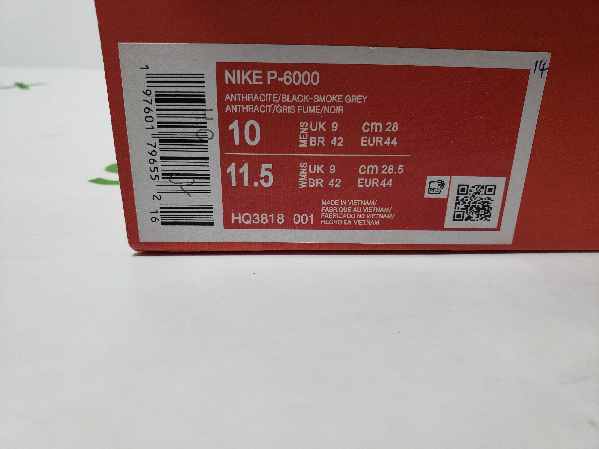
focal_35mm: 26
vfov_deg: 53.1
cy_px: 224
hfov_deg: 67.3
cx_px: 300
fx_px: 450
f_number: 2.4
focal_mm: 4.3
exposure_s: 1/225
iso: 50
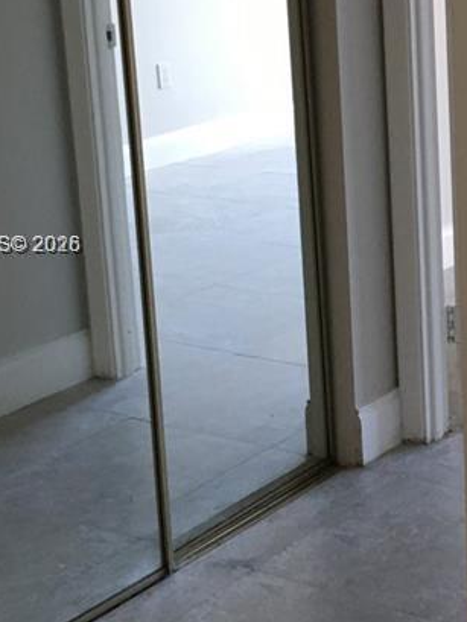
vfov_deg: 23.0
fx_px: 1528
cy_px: 246
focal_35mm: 85
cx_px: 484
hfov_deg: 16.9
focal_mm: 4.15
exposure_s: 1/33
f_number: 2.2
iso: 64
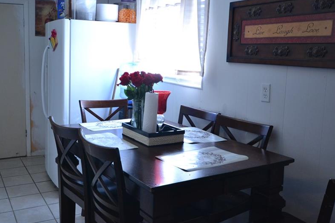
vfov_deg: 34.1
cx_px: 136
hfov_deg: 49.3
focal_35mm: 39
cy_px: 88
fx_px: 363
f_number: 5.6
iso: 1000
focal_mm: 20
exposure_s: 1/60
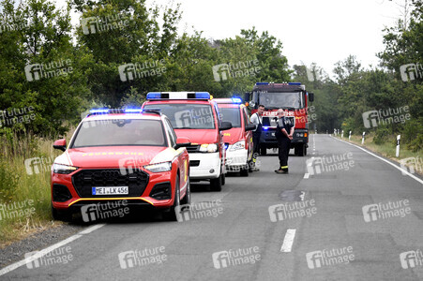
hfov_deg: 15.8
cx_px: 212
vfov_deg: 10.5
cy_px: 140
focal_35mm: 130
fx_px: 1526
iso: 2000
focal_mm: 130
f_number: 5
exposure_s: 1/6400
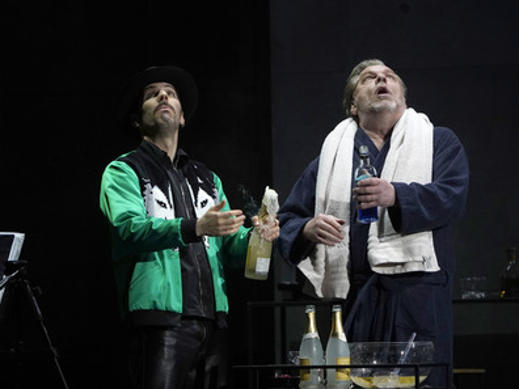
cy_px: 194
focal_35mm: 399
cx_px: 284
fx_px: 5982
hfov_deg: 5.0
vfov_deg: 3.7
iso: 3200
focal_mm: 365
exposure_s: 1/160
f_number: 6.3
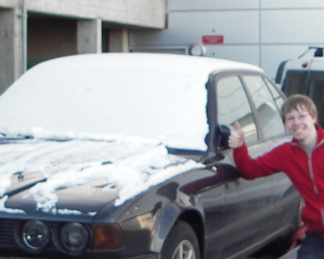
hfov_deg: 17.7
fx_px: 1036
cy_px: 182
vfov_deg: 14.2
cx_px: 247
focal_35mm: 108
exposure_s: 1/100
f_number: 3.3
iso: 50
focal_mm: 6.3
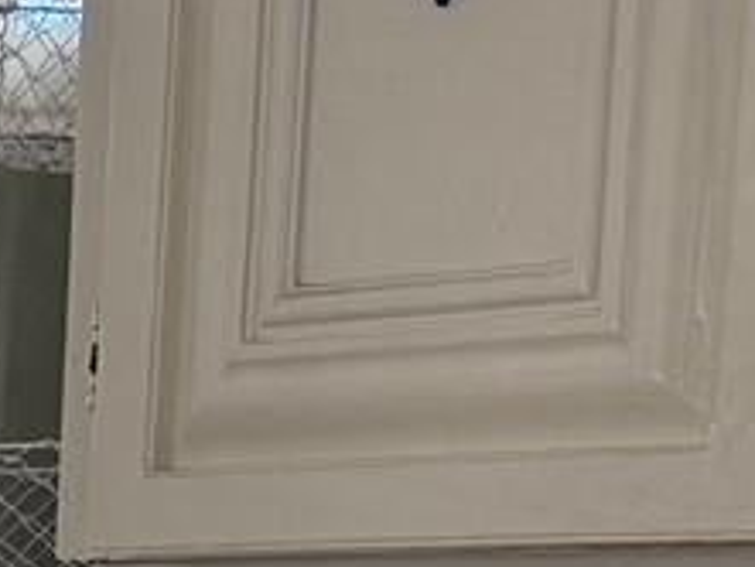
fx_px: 3797
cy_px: 1216
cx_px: -1039
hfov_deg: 10.0
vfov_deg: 8.1
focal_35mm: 174
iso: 200
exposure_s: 1/129
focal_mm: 6.76
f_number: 1.78
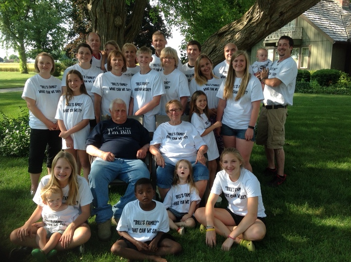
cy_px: 131
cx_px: 176
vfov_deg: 40.6
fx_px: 354
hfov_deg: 52.7
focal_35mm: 35
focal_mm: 4.28
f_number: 2.4
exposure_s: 1/438
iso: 50
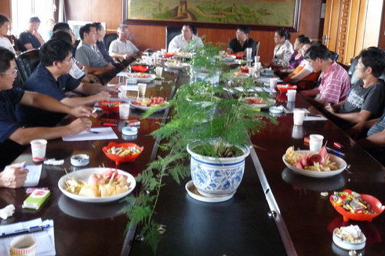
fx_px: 438
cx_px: 203
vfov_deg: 32.5
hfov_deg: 47.4
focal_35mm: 41
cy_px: 97
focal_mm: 6
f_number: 3
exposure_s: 1/25
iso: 400
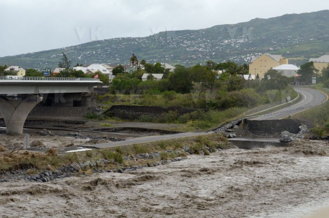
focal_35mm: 105
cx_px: 164
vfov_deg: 13.0
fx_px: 958
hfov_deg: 19.5
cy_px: 109
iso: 200
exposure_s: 1/100
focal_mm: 70
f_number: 9
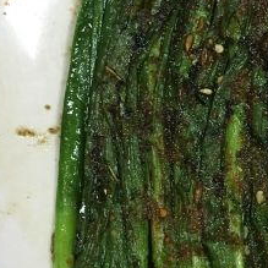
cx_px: 289
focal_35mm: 82
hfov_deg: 20.2
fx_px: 718
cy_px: 102
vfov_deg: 21.1
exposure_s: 1/17
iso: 125
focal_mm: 4.15
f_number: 2.2
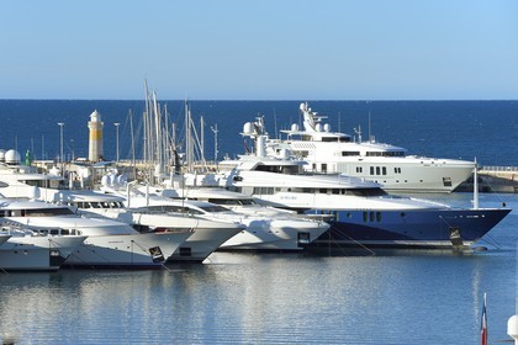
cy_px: 172
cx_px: 259
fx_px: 2878
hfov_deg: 10.3
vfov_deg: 6.9
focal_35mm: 200
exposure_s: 1/320
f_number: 13
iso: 200
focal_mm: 200
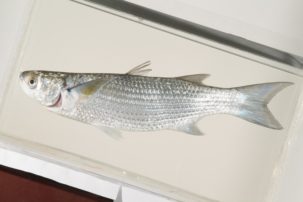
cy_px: 101
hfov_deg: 13.0
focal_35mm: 158
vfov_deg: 8.7
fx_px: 1330
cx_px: 152
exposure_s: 1/60
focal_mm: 105
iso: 100
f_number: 22
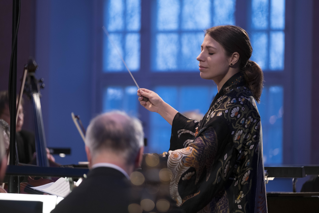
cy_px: 106
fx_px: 1861
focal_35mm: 210
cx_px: 160
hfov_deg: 9.8
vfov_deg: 6.5
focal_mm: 140
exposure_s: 1/80
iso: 1000
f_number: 2.8
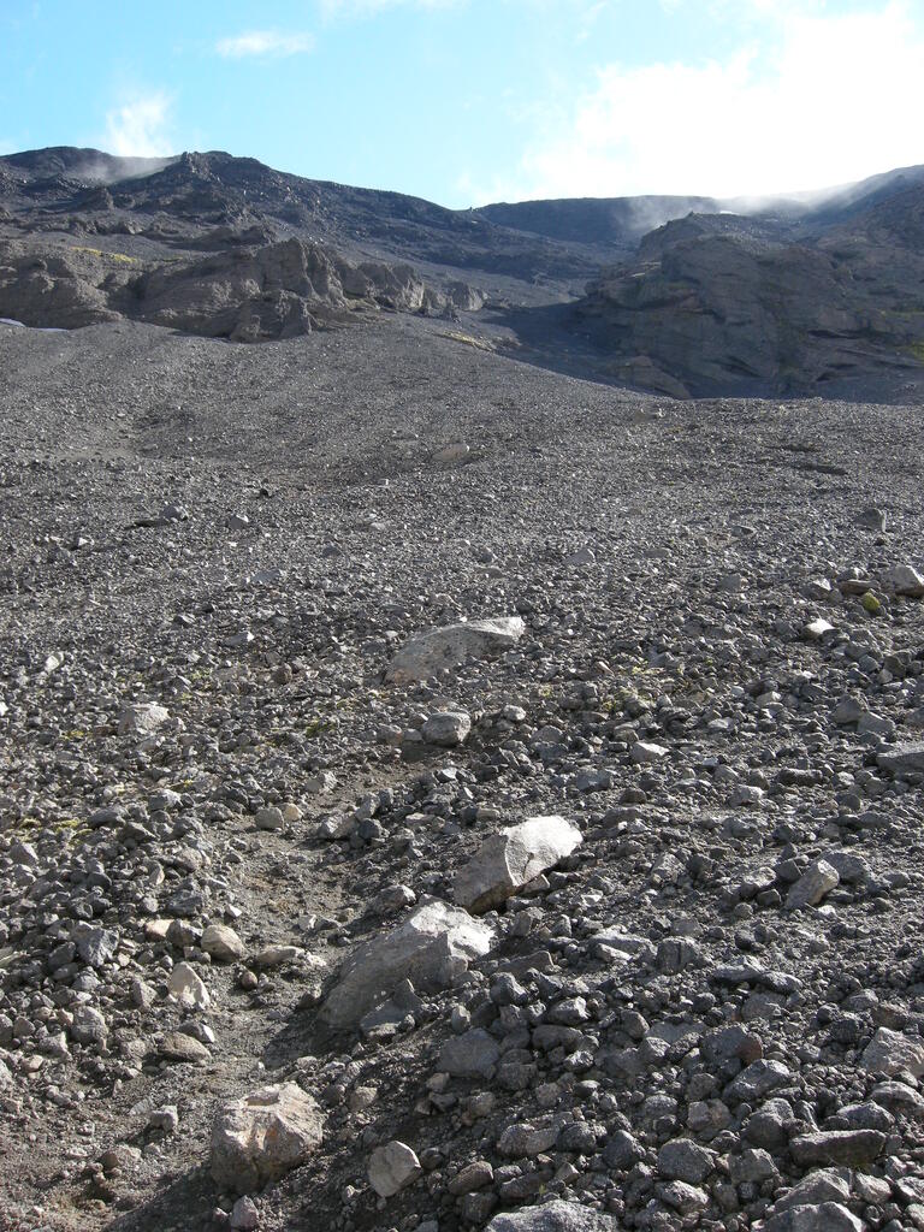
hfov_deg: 40.7
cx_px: 462
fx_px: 1246
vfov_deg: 52.6
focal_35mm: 35
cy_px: 616
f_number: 4.8
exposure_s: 1/167
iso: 100
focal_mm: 7.5
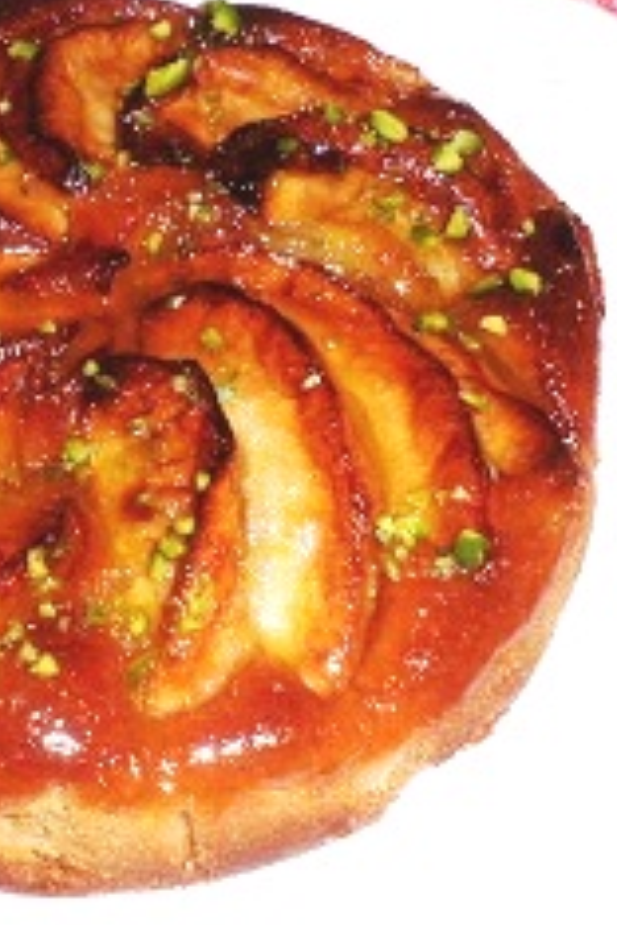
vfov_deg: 35.6
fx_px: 1440
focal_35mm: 56
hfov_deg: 23.5
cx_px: 47
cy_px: 439
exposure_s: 1/30
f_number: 5.6
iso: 100
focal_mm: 6.3
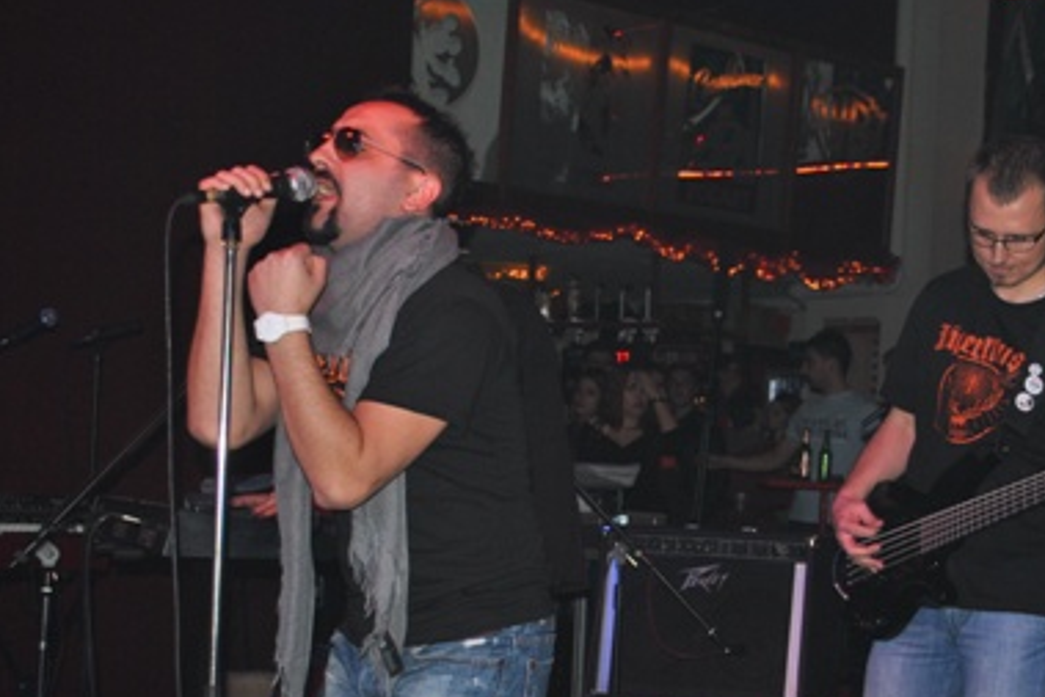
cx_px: 833
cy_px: 532
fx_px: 2062
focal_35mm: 71
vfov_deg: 19.1
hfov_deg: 27.9
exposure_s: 1/60
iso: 200
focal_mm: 28
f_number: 4.5
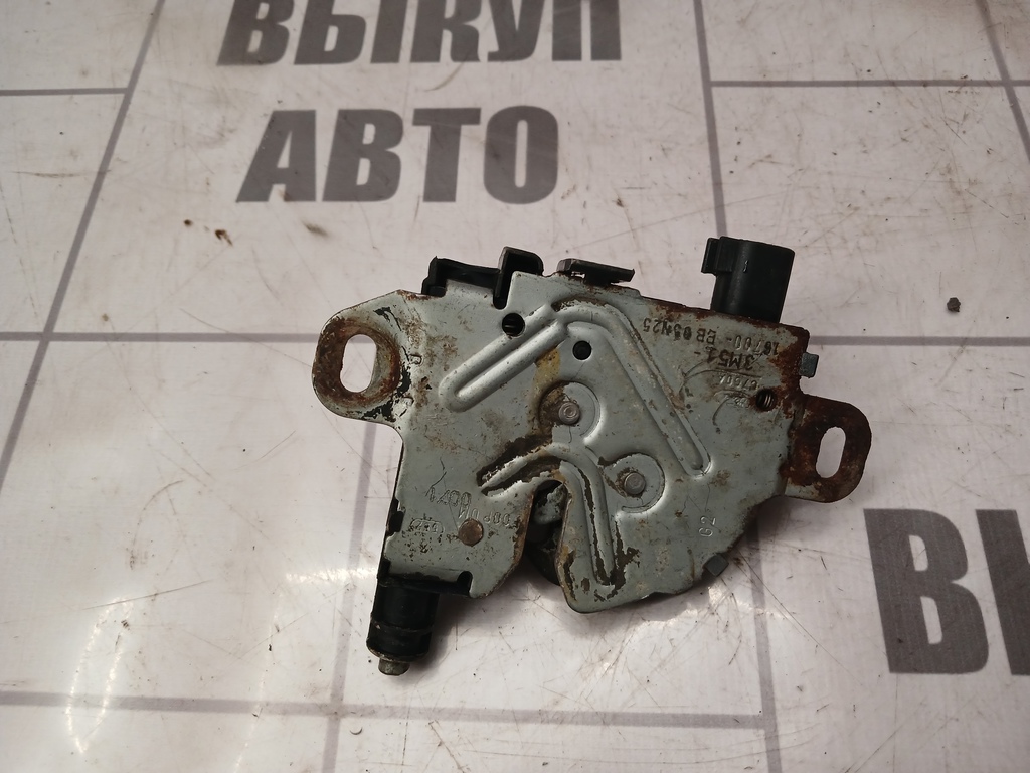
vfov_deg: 51.4
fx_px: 803
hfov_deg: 65.3
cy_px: 386
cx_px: 515
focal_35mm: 27
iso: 100
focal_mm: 4
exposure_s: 1/50
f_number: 1.8
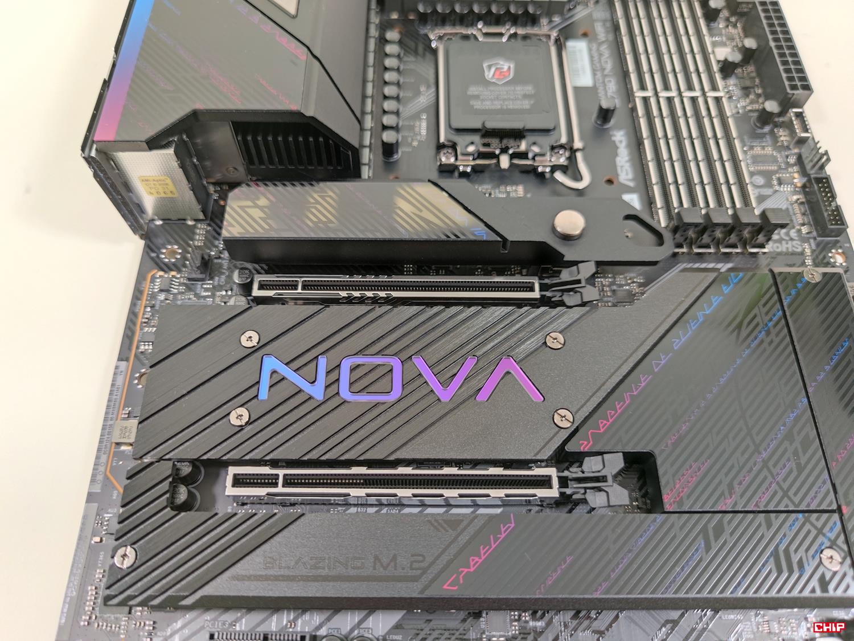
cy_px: 320
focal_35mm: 24
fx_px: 592
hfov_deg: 71.6
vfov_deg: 56.8
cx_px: 427
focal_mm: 6.78
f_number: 1.85
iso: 524
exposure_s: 1/33
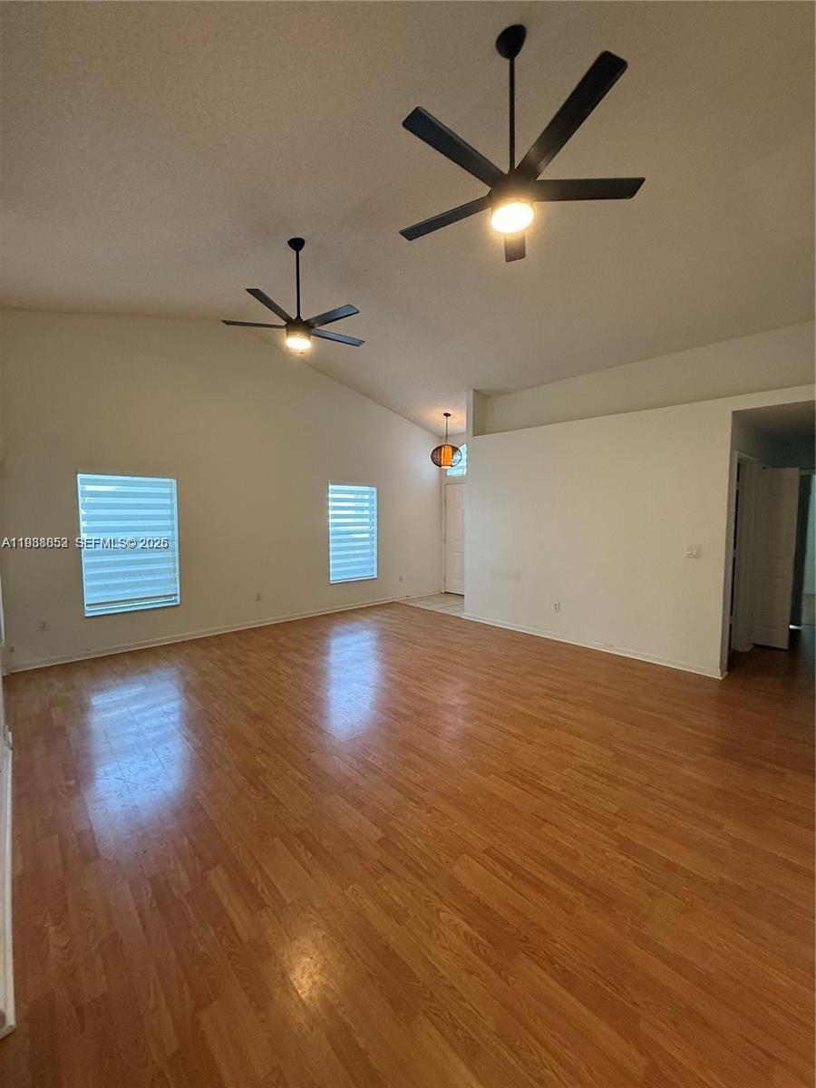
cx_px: 408
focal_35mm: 14
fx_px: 440
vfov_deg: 102.1
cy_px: 544
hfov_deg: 85.7
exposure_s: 1/120
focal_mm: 2.22
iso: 500
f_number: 2.2
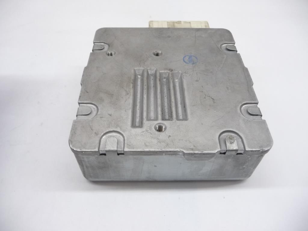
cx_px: 154
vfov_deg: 49.7
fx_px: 249
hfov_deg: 63.4
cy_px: 116
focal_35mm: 28
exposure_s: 1/30
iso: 250
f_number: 3.3
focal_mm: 4.7
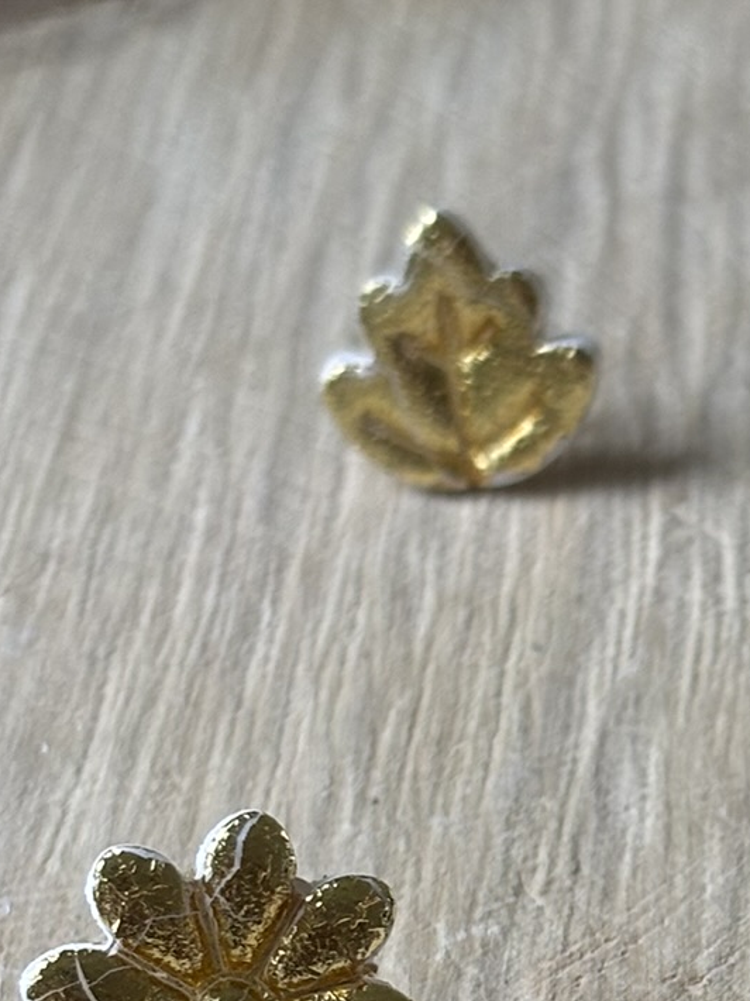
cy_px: 936
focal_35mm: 150
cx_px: 997
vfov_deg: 13.0
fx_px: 4336
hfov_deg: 9.7
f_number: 1.6
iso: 50
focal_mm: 5.96
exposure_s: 1/60
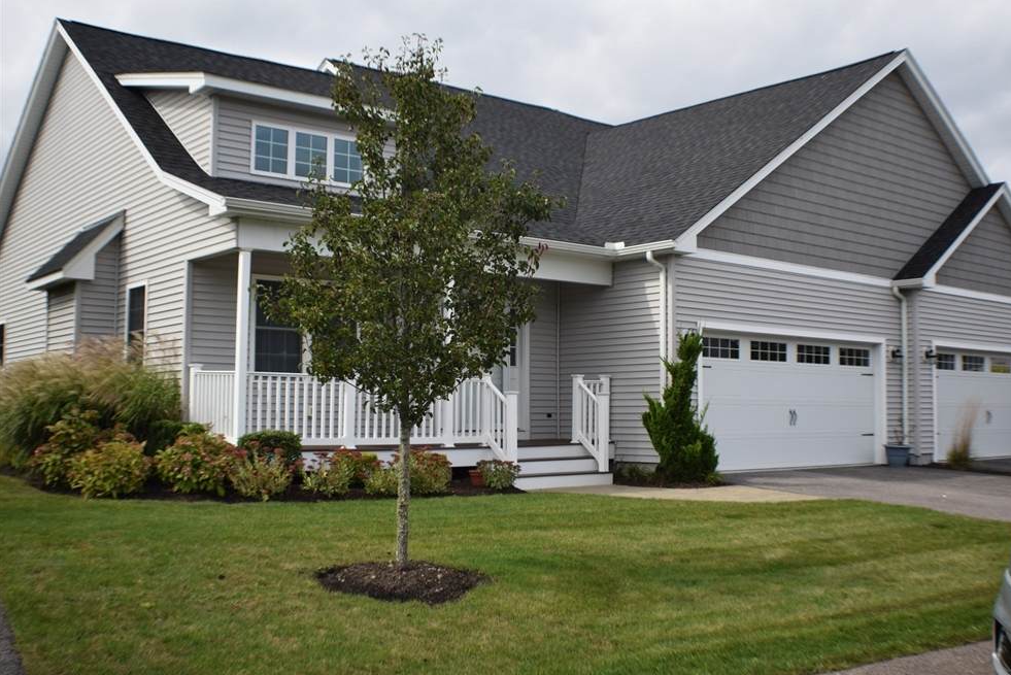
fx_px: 1363
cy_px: 334
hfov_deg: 40.7
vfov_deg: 27.8
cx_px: 527
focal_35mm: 49
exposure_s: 1/400
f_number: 5
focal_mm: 31
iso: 100
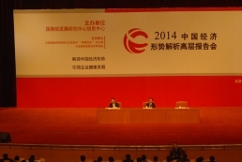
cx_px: 122
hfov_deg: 19.6
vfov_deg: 13.2
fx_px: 700
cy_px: 87
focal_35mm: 104
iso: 400
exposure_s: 1/60
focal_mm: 40
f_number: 5.6
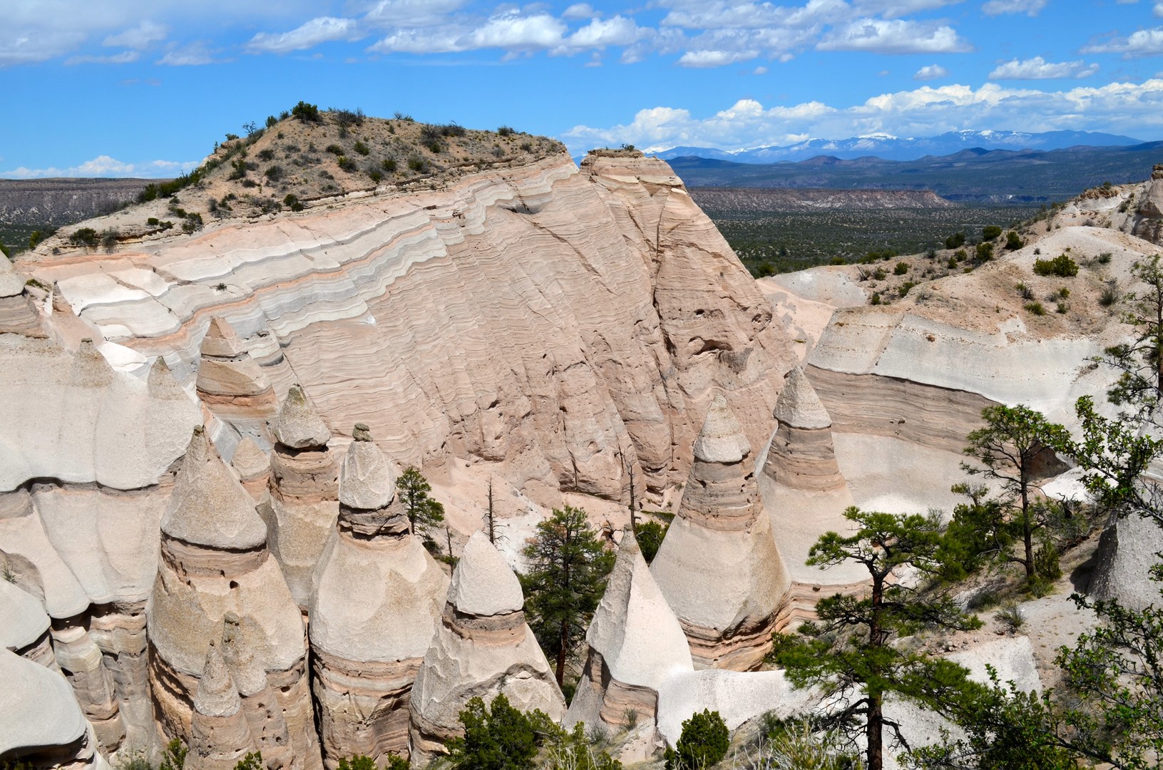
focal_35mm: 44
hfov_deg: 45.0
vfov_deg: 30.7
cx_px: 582
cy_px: 385
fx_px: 1402
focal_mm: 29
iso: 100
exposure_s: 1/400
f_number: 10
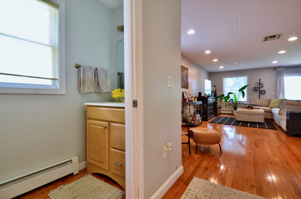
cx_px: 150
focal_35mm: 16
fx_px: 138
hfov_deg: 95.1
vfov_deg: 71.8
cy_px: 100
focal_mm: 11
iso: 100
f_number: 5
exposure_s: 1/5
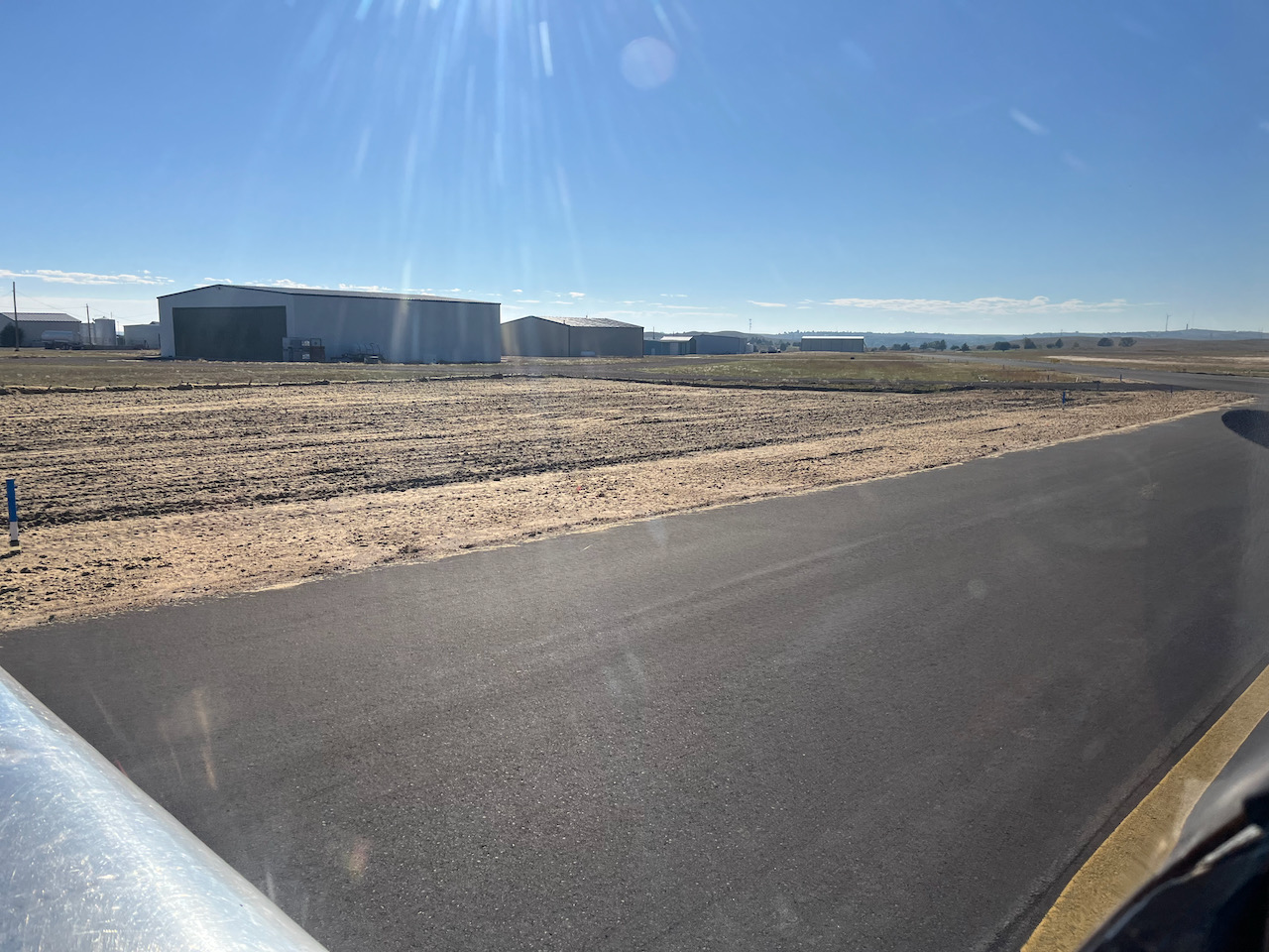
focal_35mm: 26
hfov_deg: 67.3
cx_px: 634
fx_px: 953
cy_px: 476
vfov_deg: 53.1
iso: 50
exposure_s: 1/6494
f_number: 1.6
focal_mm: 5.1
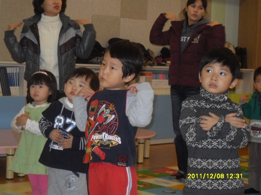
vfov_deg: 17.6
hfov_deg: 23.3
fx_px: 633
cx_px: 130
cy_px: 98
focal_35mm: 84
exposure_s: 1/90
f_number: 4.4
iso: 400
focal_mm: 13.5
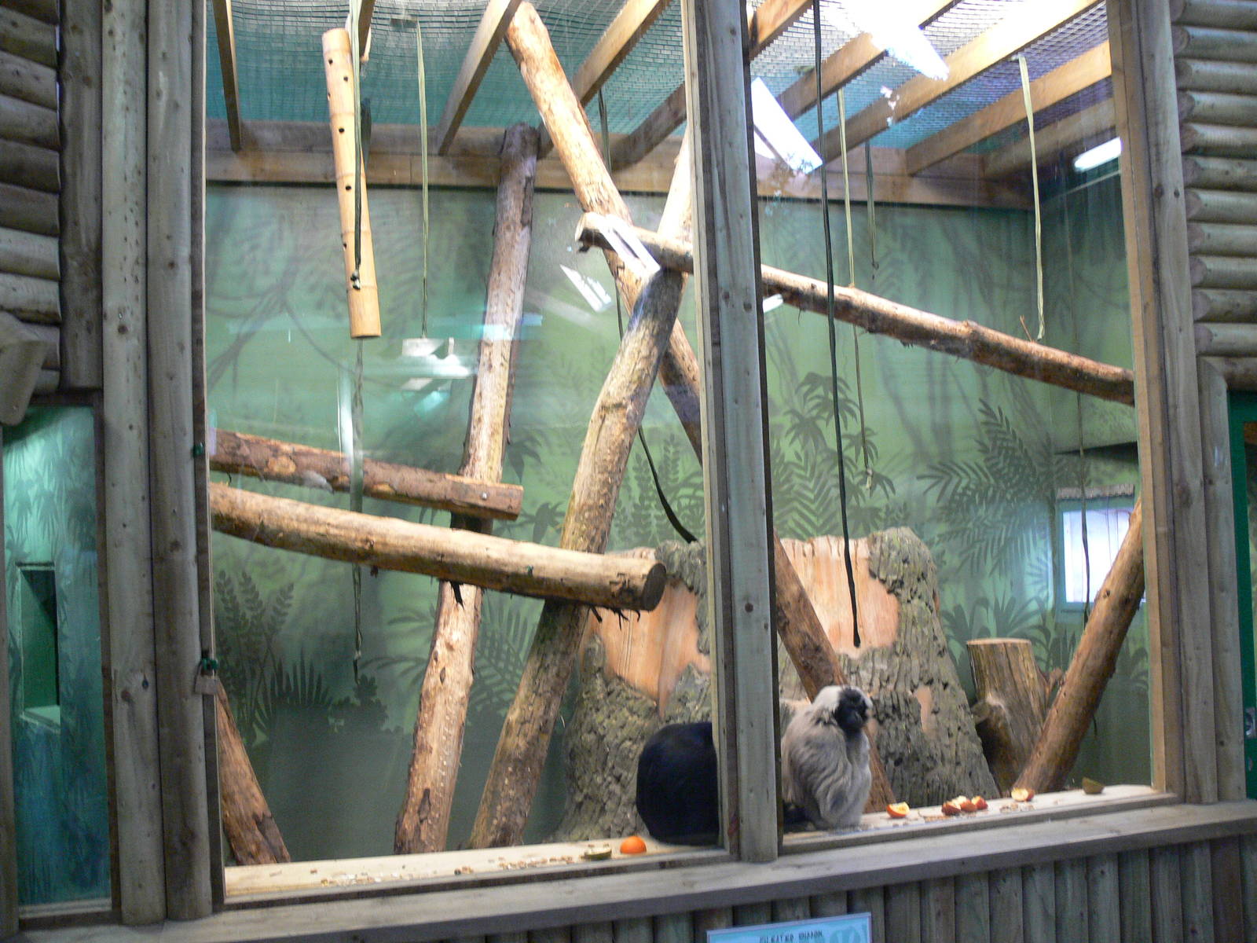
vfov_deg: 40.7
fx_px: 1271
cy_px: 472
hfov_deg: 52.6
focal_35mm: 35
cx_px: 628
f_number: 2.8
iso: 200
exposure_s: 1/20
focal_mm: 7.4
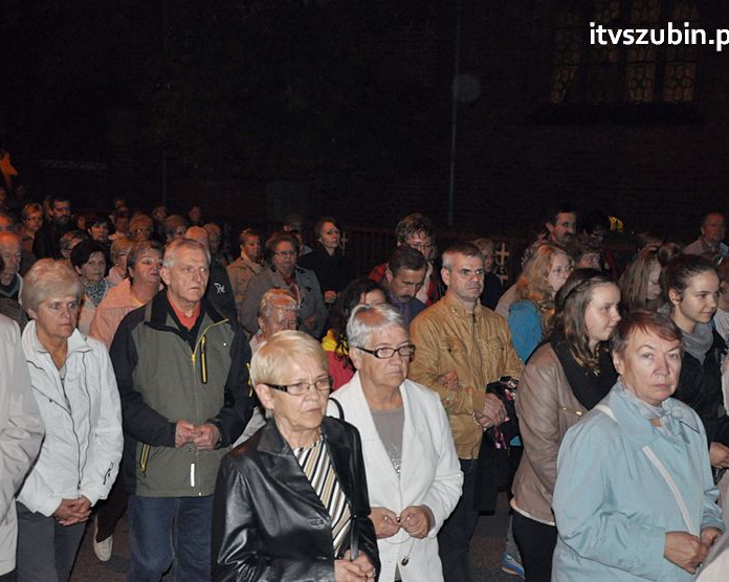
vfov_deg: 27.6
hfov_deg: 34.1
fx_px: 1186
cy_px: 295
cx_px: 316
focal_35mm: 55
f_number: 5
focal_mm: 32
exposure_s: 1/60
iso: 2000
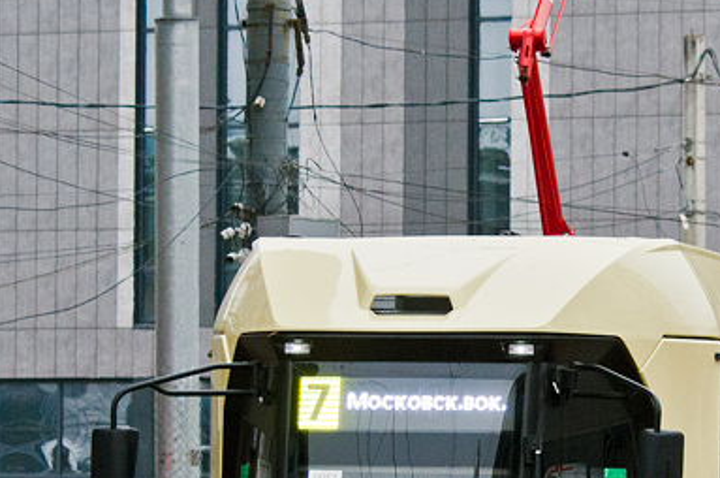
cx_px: 491
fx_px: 6569
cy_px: 360
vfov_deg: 4.2
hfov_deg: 6.3
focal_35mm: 329
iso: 400
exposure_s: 1/320
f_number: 4.5
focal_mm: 70
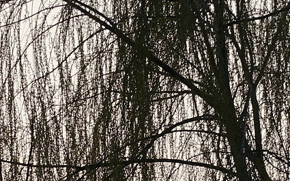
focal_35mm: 265
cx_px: 298
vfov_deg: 4.8
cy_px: 456
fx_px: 2093
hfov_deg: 7.9
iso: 100
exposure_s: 1/250
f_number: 4
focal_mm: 16.92
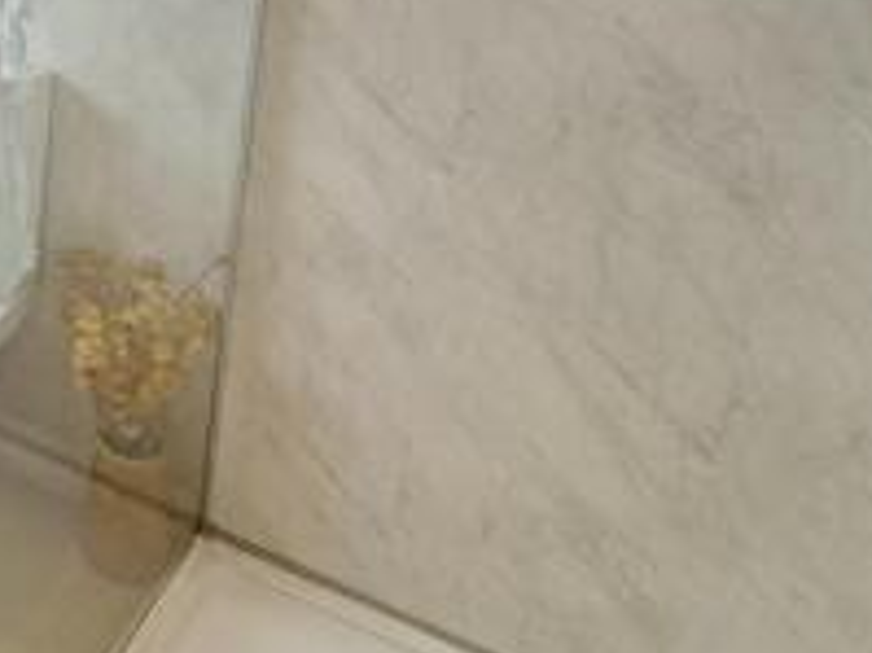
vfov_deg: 32.6
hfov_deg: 34.1
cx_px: -239
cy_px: 15
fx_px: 1032
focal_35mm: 41
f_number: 2.2
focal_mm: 2.22
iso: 80
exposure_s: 1/100
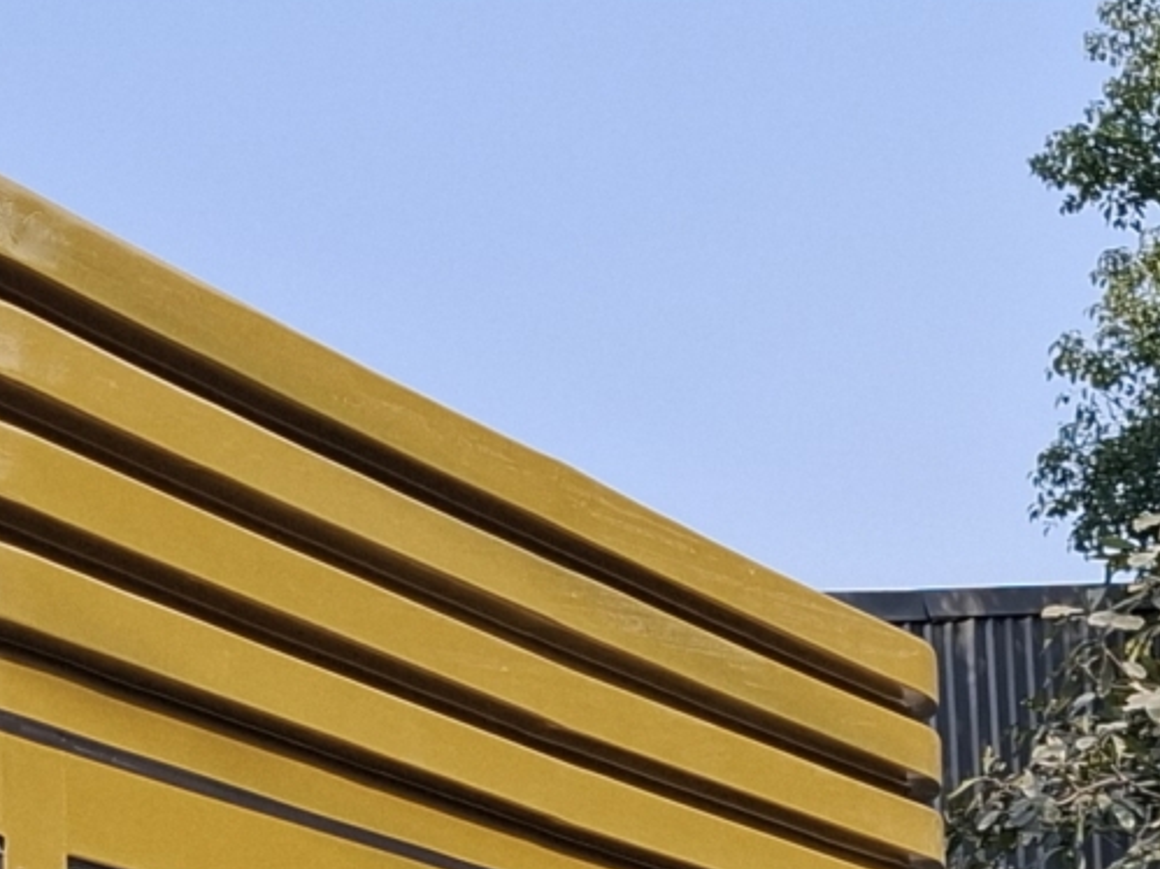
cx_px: 119
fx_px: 3953
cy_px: 1550
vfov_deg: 11.6
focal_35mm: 118
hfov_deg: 16.5
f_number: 1.8
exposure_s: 1/1151
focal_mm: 5.54
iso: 50
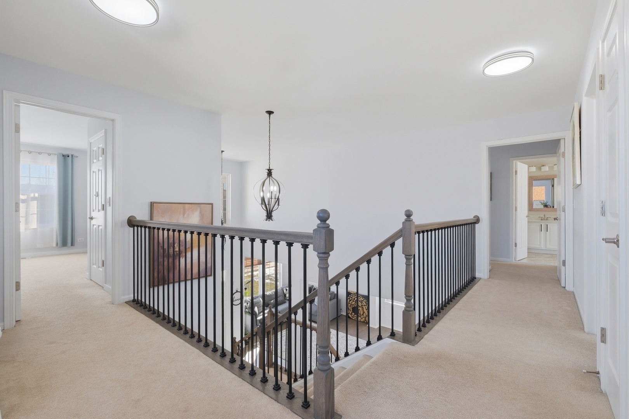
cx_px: 314
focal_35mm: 15
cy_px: 210
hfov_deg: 100.4
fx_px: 262
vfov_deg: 77.3
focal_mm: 10
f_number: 7.1
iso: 640
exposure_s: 1/800
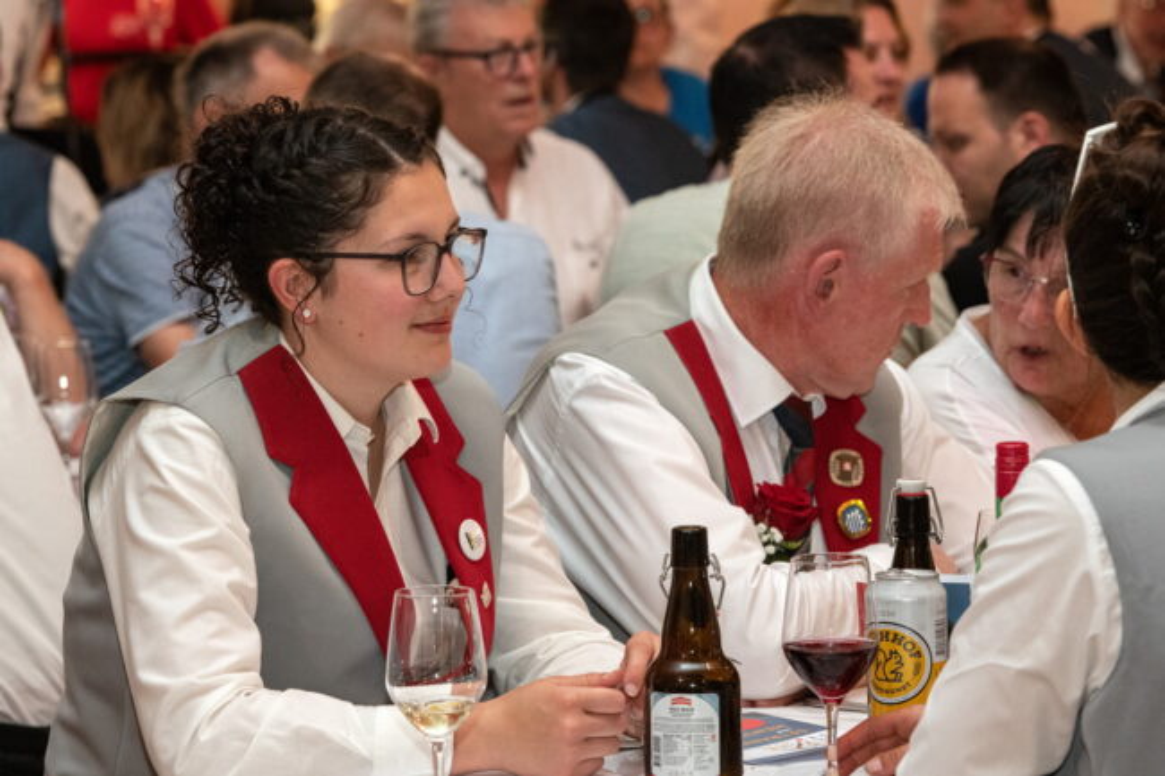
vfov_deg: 9.5
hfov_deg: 14.2
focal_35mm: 145
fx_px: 4691
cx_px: 582
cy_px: 388
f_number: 8
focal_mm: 145
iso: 4000
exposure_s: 1/125
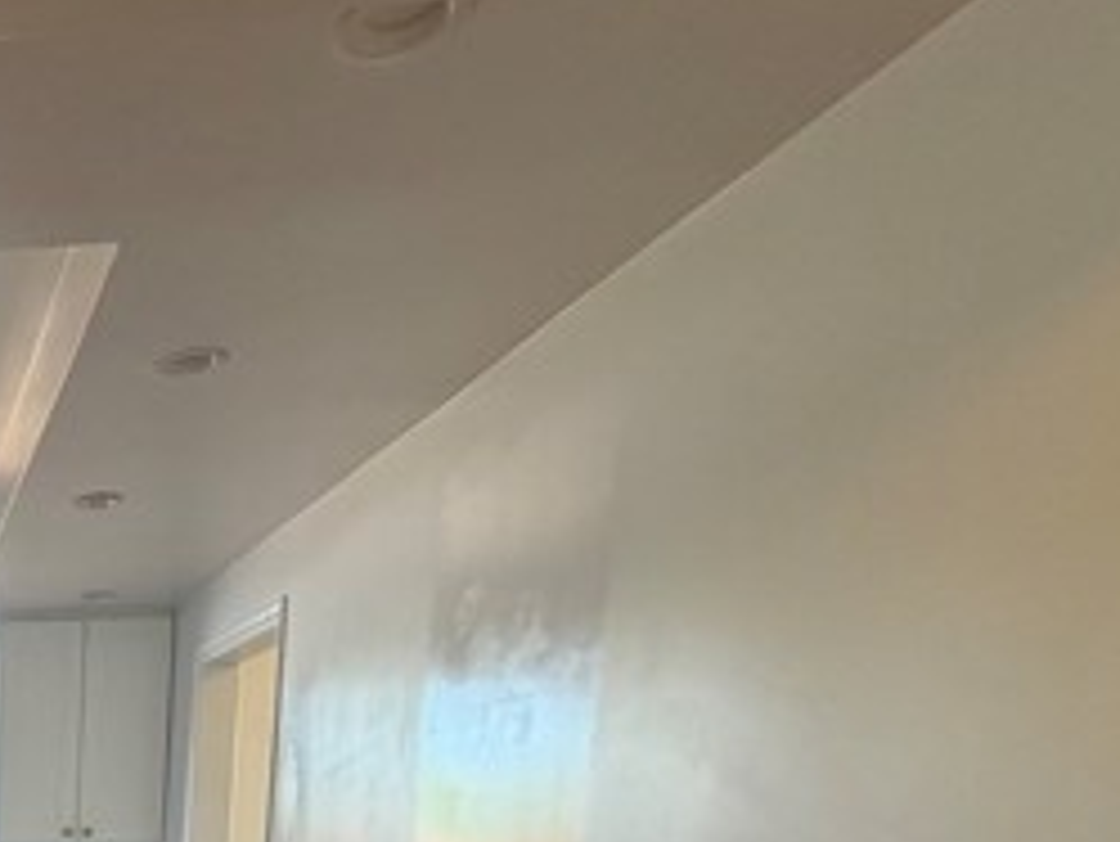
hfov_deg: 36.7
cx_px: -279
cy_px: 1022
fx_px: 1165
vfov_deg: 32.4
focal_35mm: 36
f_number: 2.2
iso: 200
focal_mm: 2.22
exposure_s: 1/121
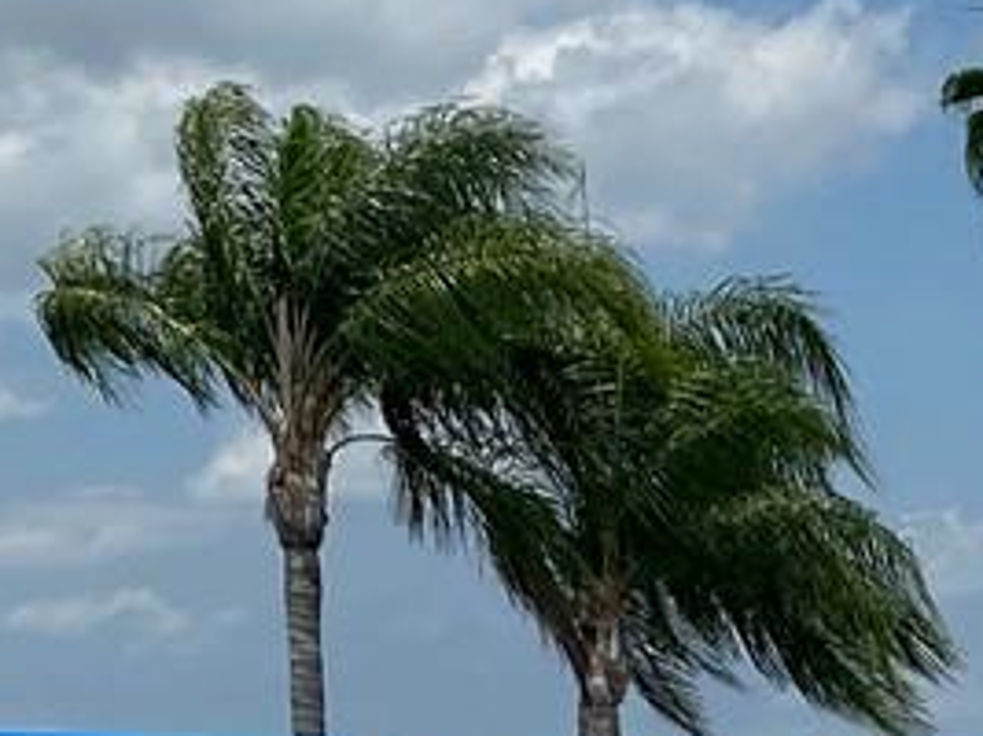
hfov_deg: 12.6
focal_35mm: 156
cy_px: 1351
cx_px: 909
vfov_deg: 9.1
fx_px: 4428
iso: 32
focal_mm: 4.25
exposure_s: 1/7194
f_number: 1.8
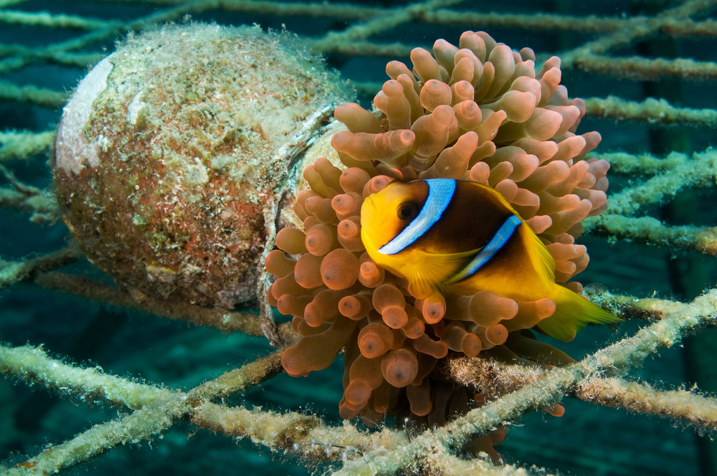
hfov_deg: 27.0
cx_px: 358
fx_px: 1492
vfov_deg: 18.1
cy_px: 238
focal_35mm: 75
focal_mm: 50
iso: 200
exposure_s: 1/100
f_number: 14
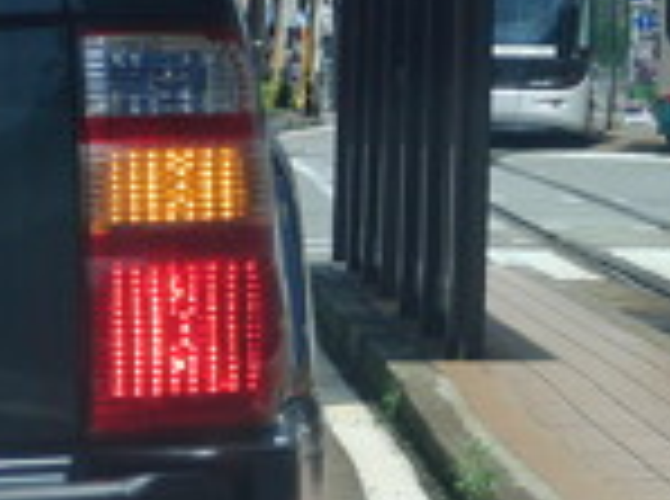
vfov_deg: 4.3
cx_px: 821
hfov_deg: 5.7
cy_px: -140
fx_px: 6681
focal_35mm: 346
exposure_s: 1/640
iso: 100
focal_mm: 19.8
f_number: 4.2
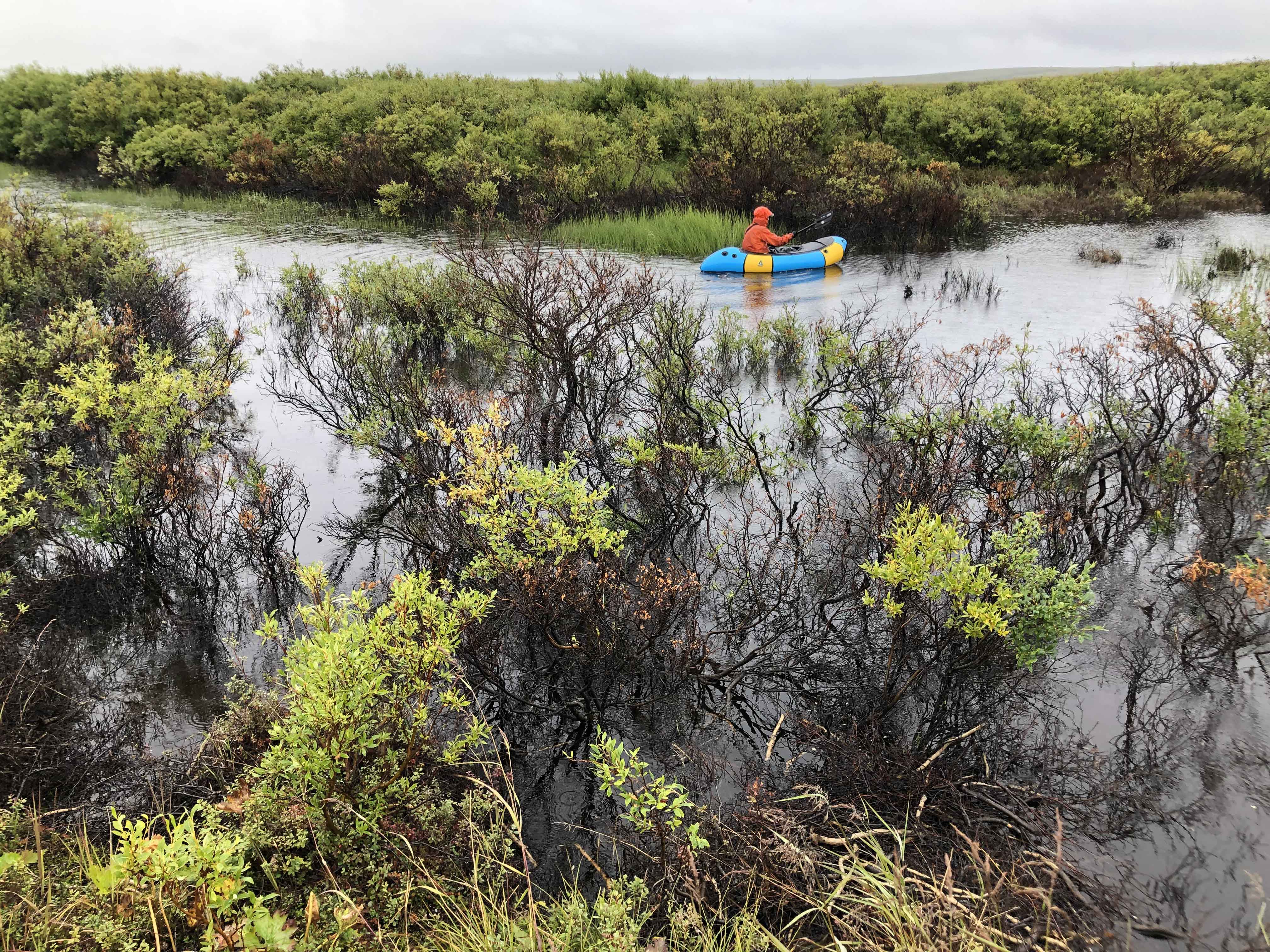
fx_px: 1027
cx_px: 635
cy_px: 476
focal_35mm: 28
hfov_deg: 63.4
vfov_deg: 49.7
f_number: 1.8
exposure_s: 1/120
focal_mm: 3.99
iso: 25
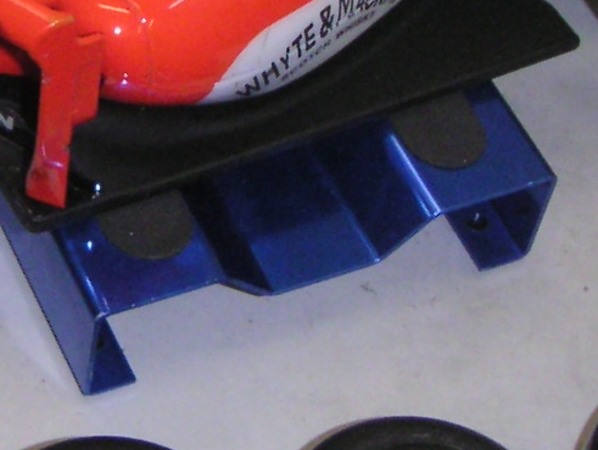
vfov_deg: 11.6
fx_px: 2196
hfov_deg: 15.2
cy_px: 52
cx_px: -32
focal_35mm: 127
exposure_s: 1/45
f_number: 2.8
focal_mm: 5.1
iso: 200
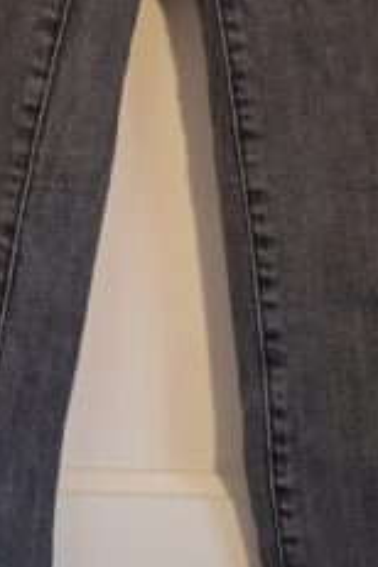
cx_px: 120
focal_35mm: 83
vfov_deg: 23.9
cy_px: 76
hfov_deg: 16.4
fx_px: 1307
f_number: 1.8
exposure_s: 1/20
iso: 800
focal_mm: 5.54
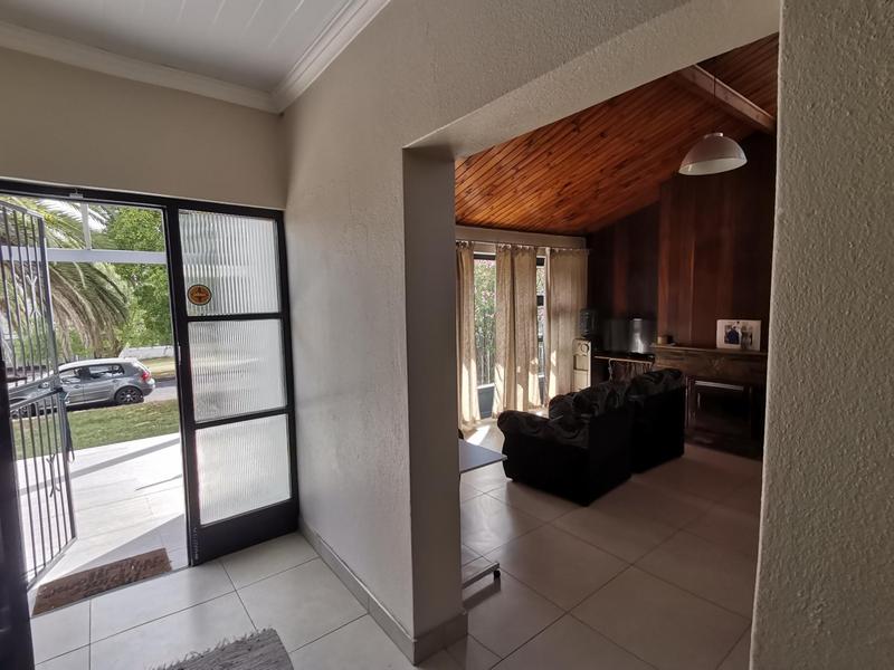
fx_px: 439
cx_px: 447
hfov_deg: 91.0
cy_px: 335
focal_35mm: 17
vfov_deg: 74.7
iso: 50
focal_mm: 1.78
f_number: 2.4
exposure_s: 1/152
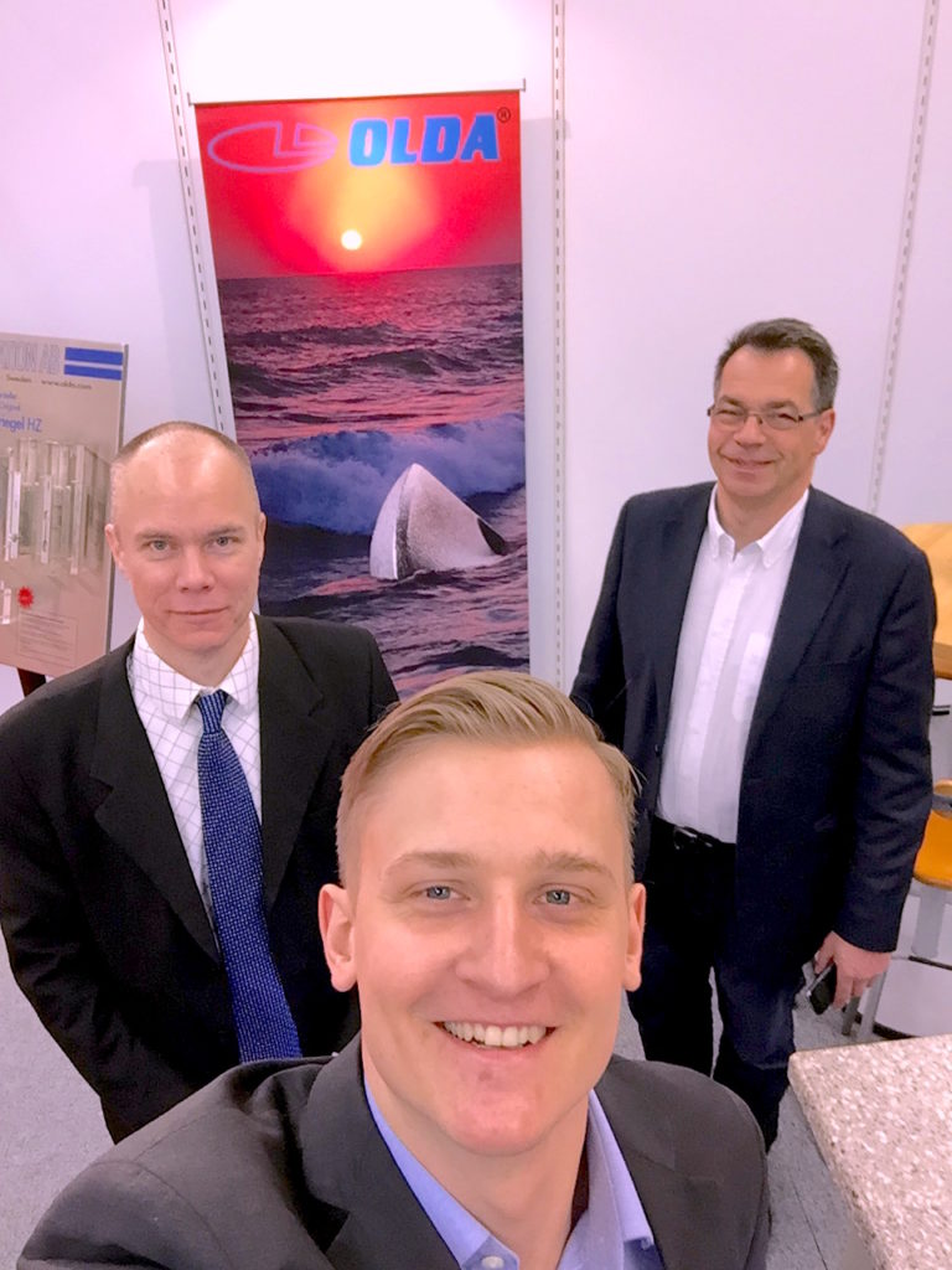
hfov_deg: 45.4
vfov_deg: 58.4
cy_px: 635
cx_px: 476
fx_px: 1137
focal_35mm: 31
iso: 100
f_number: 2.2
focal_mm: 2.65
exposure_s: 1/33
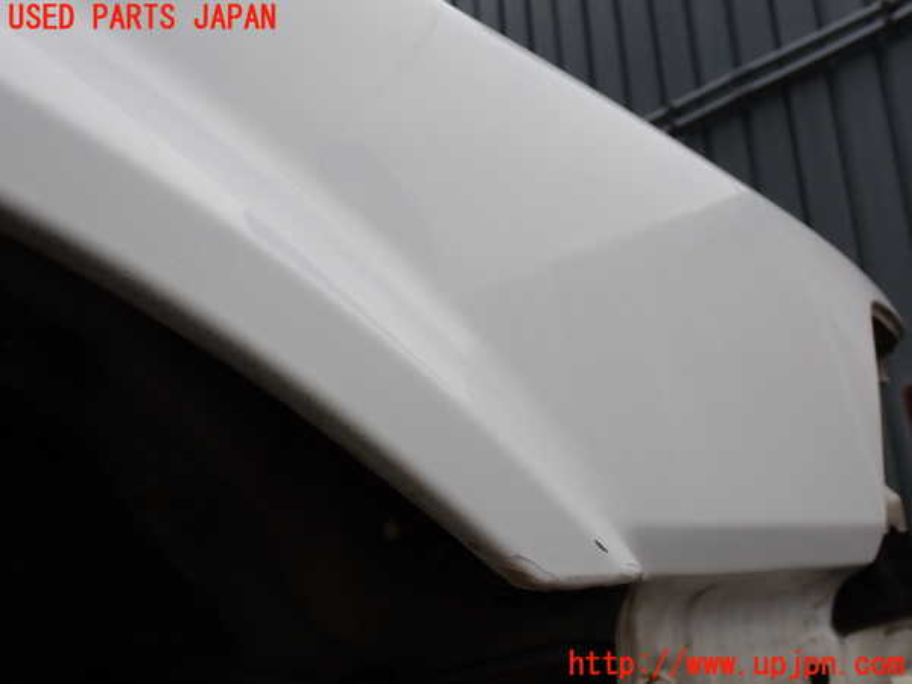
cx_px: 456
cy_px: 342
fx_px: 1001
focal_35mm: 38
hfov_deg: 49.0
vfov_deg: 37.7
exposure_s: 1/640
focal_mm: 6.83
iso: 100
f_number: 3.5
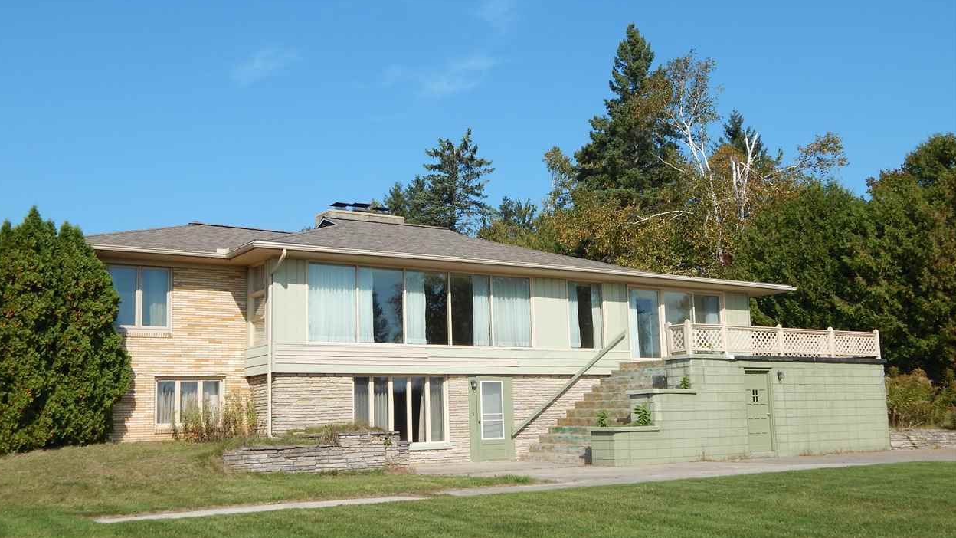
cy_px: 290
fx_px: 963
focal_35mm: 38
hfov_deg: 52.8
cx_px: 468
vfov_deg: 31.2
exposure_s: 1/400
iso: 125
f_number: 6.7
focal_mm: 6.1
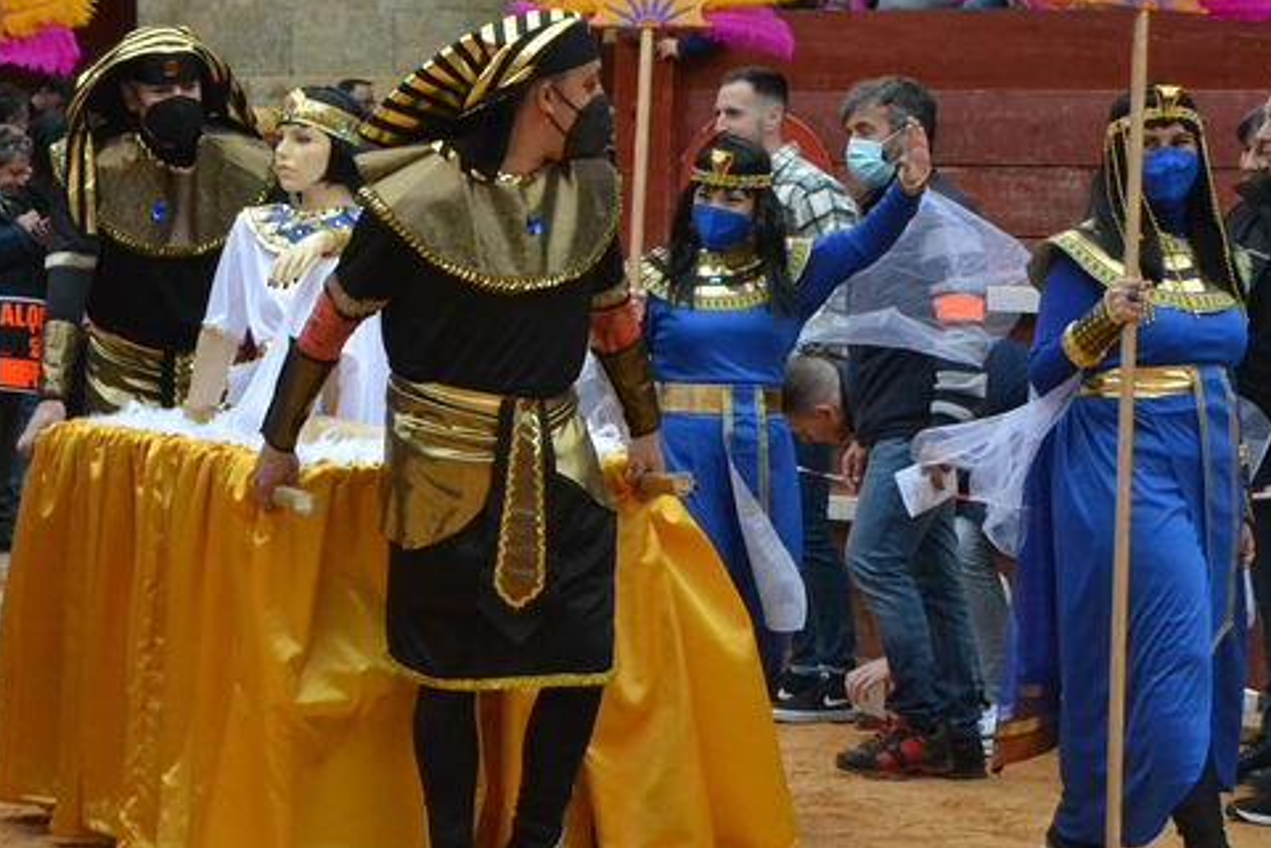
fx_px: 4589
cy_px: 346
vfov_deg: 10.5
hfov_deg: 15.7
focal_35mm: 130
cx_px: 434
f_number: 13
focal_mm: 52
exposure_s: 1/640
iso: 3200
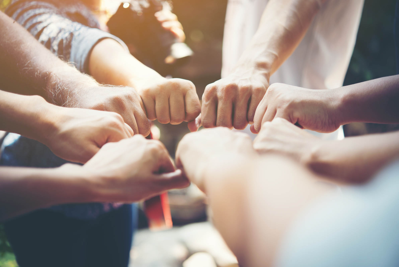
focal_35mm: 60
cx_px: 200
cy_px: 134
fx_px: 665
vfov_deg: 22.6
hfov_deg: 33.4
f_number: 2.8
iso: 400
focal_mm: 60
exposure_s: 1/200
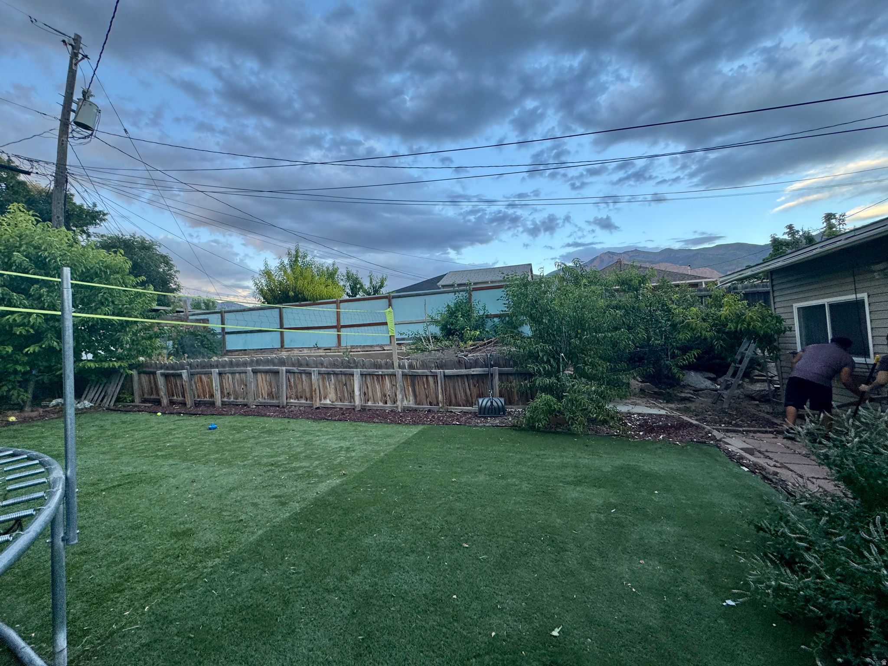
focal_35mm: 14
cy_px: 333
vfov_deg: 85.7
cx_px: 444
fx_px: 359
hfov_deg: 102.1
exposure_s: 1/99
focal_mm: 2.22
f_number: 2.2
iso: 64
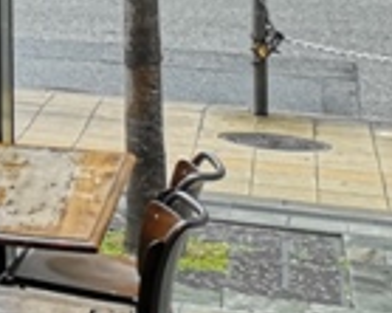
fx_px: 1762
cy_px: -293
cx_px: -671
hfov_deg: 10.3
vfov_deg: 9.5
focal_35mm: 152
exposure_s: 1/162
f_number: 1.8
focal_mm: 3.95
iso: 50
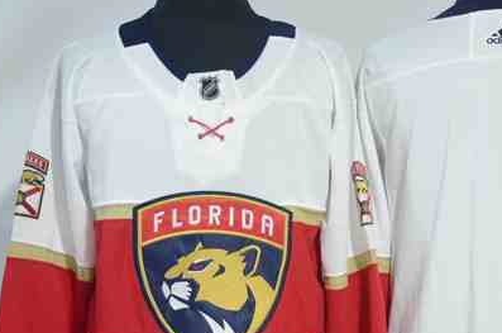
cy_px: 232
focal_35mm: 127
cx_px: 346
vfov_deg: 10.7
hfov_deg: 16.1
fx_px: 1767
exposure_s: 1/40
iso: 4000
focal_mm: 42
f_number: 4.5
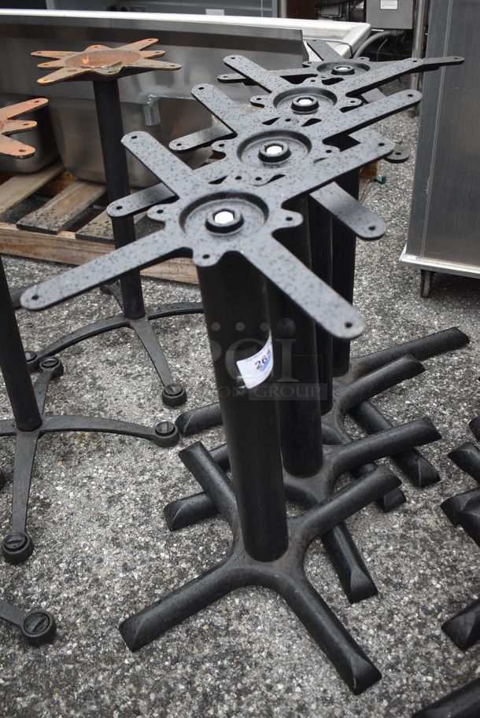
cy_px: 359
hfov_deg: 36.9
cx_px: 240
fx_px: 719
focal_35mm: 36
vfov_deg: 53.1
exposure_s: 1/250
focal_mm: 24
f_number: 4
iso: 640
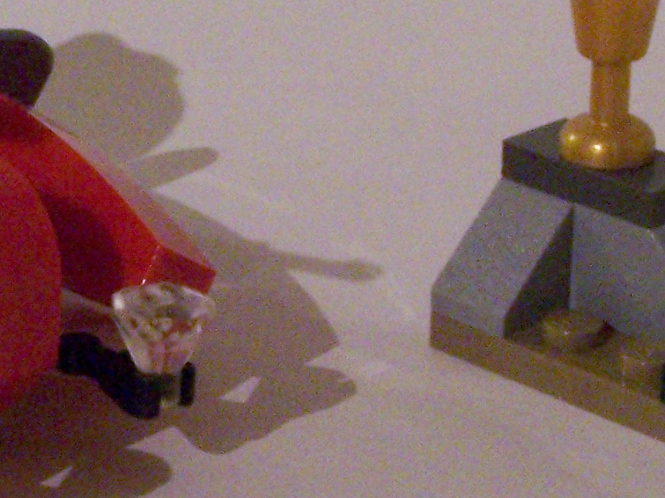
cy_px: 161
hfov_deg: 11.3
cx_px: 115
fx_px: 3342
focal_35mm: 174
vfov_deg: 8.5
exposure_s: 1/4
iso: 400
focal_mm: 8.5
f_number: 8
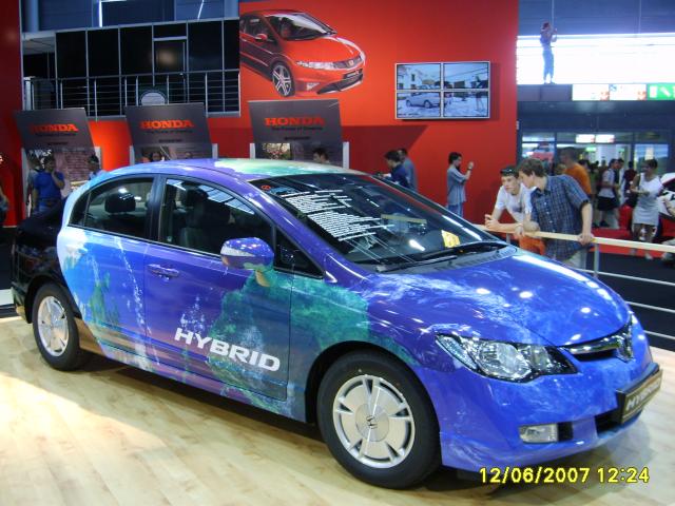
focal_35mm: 35
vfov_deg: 40.7
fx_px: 682
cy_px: 253
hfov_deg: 52.6
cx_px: 338
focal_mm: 5.8
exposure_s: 1/30
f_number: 2.8
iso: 96
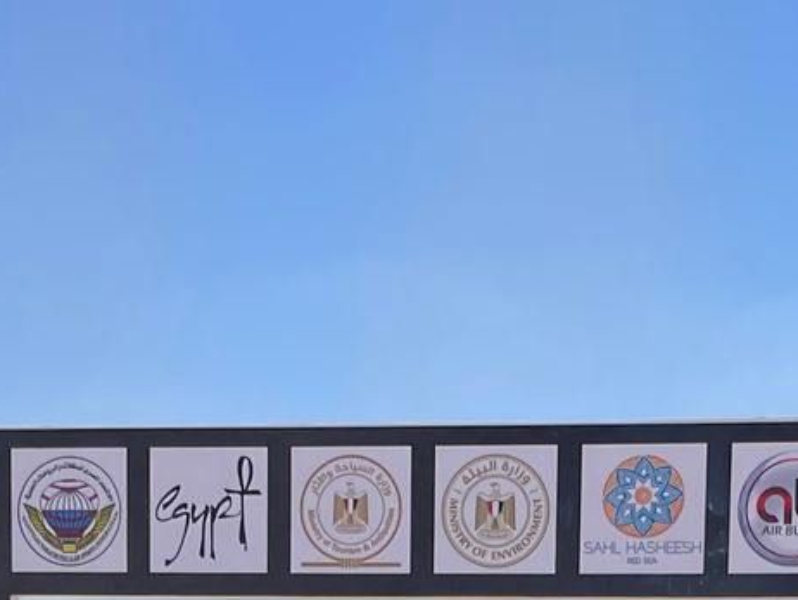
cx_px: 655
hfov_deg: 18.0
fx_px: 2491
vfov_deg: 12.2
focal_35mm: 108
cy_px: 1188
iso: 32
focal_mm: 4.2
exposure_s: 1/3610
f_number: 1.6
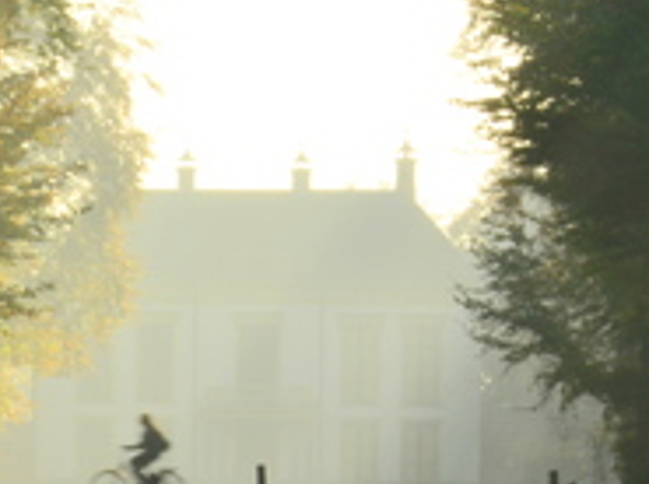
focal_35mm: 280
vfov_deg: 5.3
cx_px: 95
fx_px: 5239
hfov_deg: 7.1
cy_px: 458
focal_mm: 78
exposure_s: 1/30
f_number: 36
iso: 400
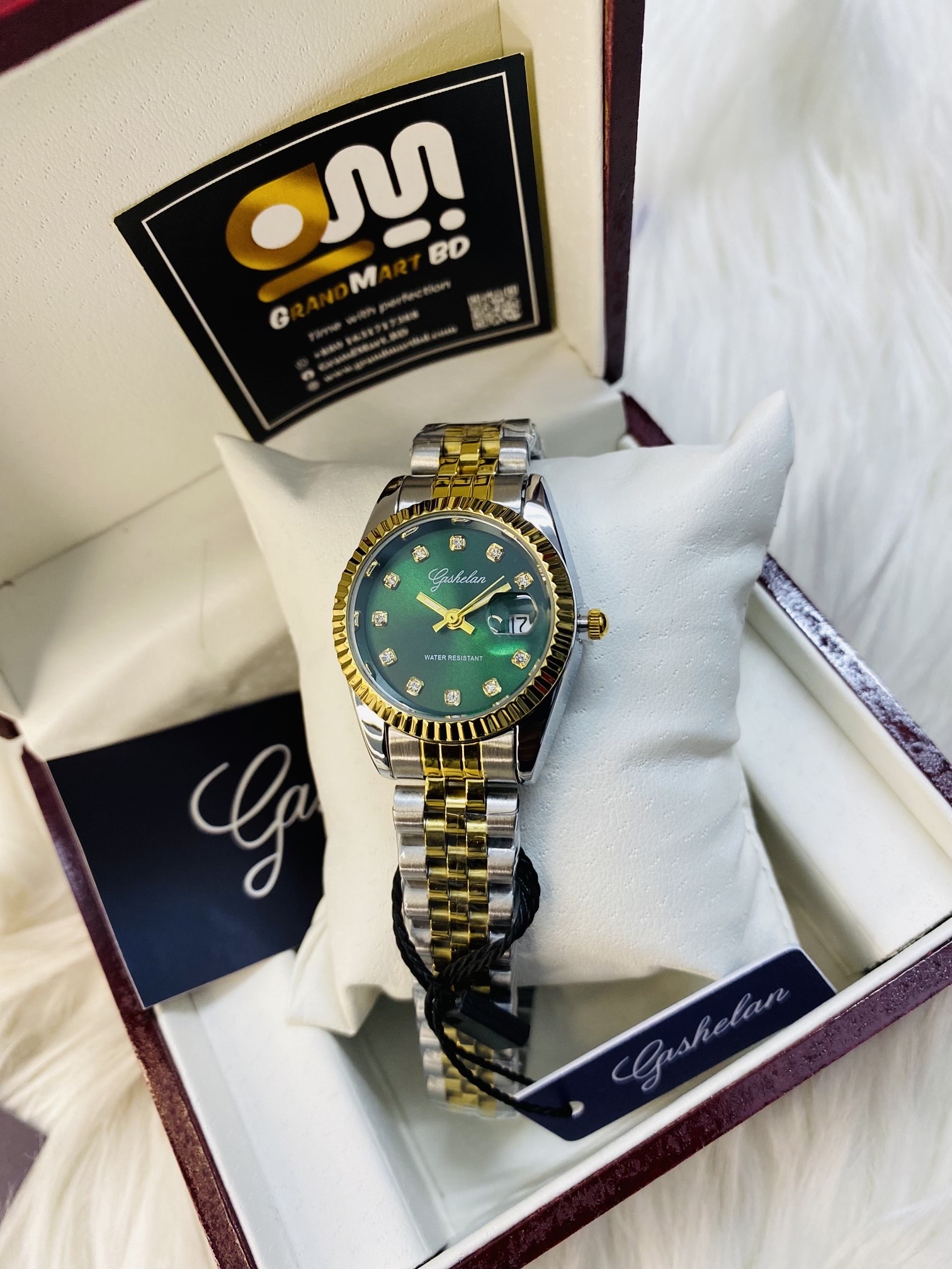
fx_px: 953
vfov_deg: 67.3
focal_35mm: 26
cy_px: 634
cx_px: 476
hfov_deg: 53.1
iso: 100
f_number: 1.8
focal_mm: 4.25
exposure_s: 1/101
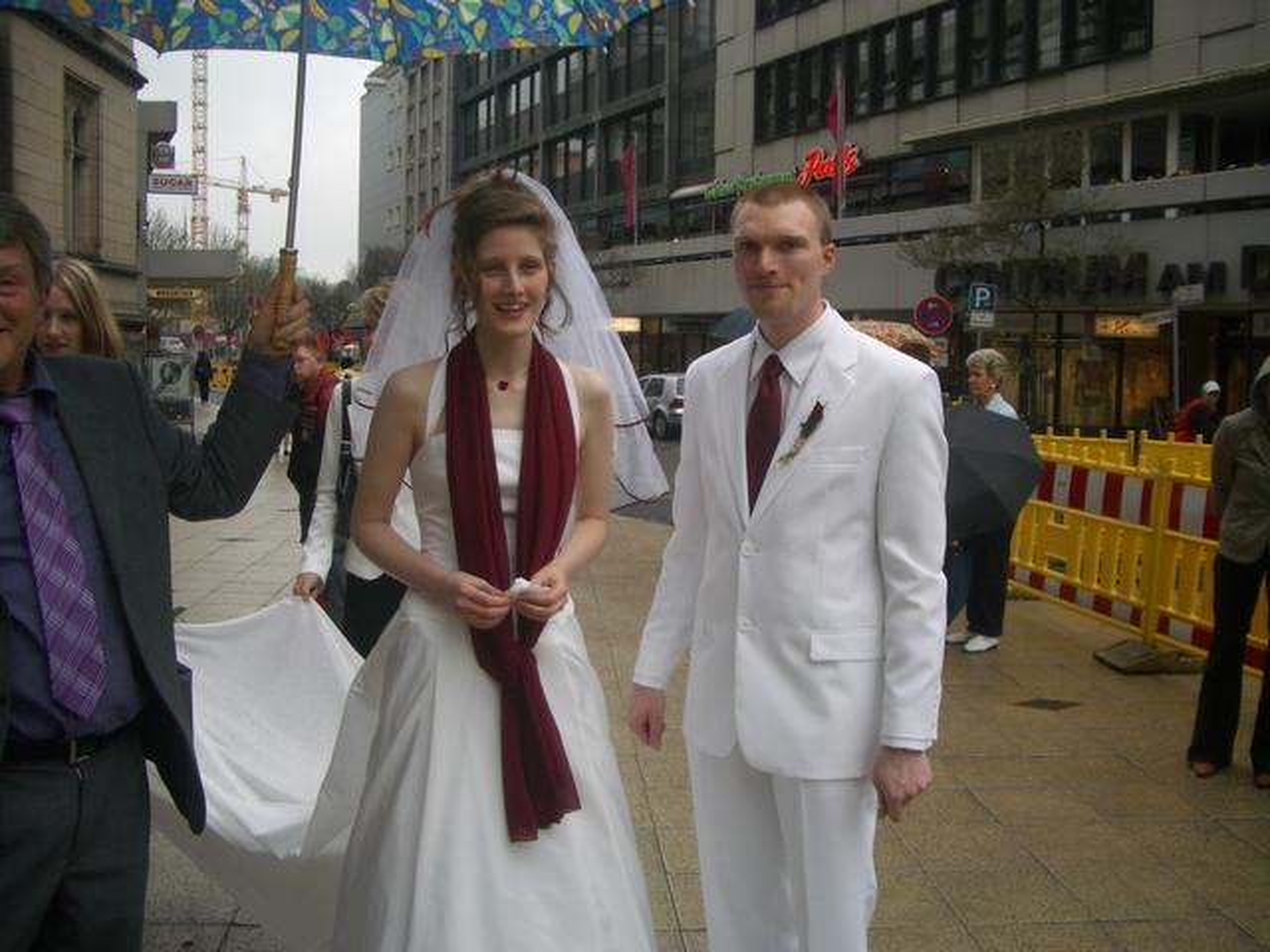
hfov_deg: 52.6
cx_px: 635
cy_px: 476
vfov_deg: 40.7
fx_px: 1284
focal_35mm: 35
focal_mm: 5.8
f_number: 2.6
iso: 50
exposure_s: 1/200
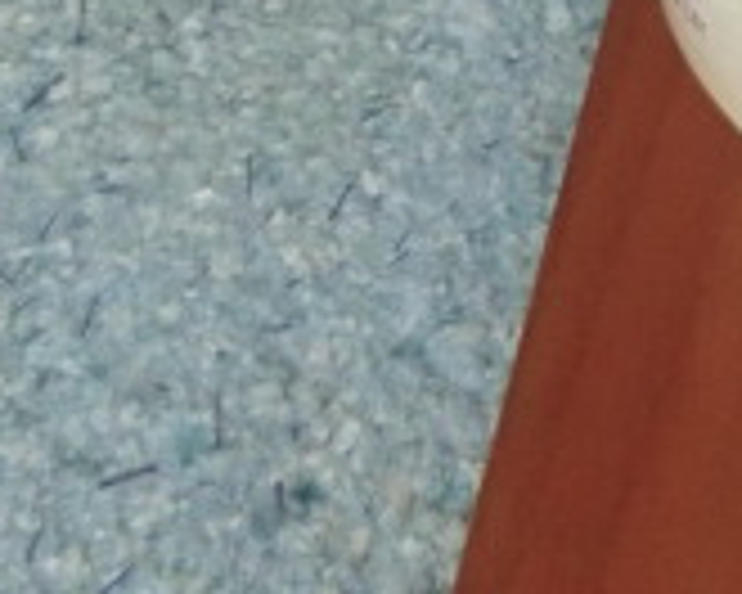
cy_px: -378
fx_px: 1998
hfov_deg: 18.4
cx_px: 1147
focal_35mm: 91
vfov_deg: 15.2
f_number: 3.2
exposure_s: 1/60
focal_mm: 4.3
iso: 800
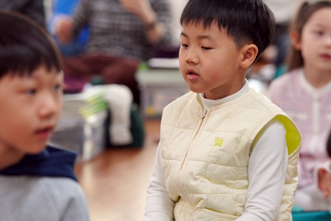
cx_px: 177
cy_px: 102
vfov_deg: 8.4
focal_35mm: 164
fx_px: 1508
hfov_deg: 12.5
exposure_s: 1/160
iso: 1600
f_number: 4
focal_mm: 139
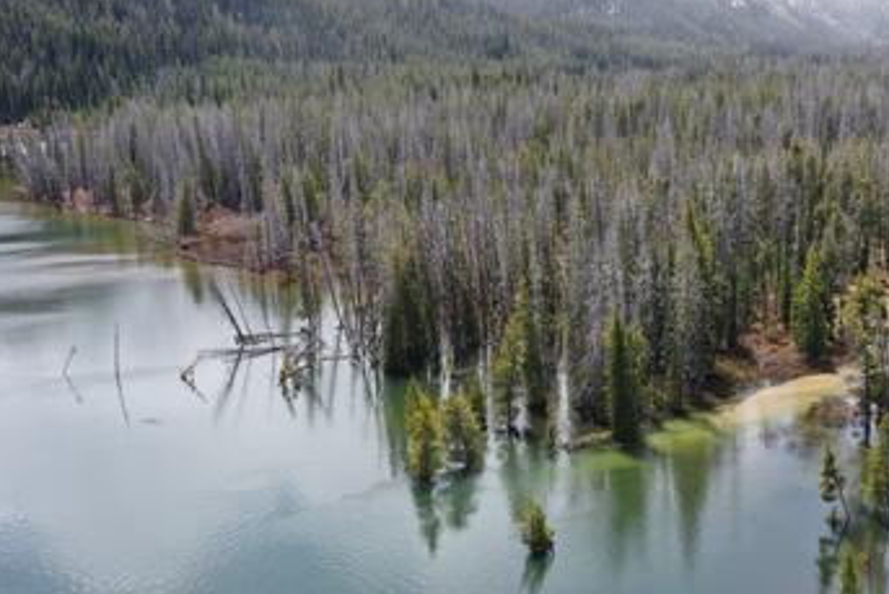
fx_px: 1210
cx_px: 601
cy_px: 366
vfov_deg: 27.5
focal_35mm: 49
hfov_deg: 39.8
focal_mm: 10.26
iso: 100
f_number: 5.6
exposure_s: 1/320
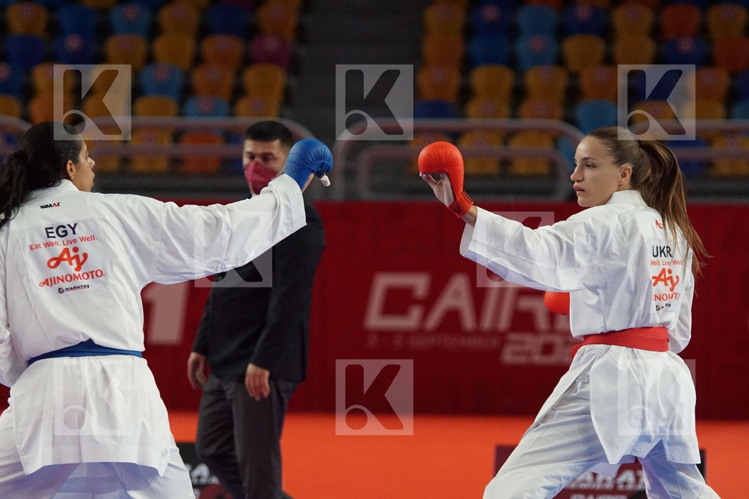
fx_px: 4681
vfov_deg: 6.1
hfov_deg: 9.1
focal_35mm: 225
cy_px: 250
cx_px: 374
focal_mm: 150
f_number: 2.8
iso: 3200
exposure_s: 1/2000
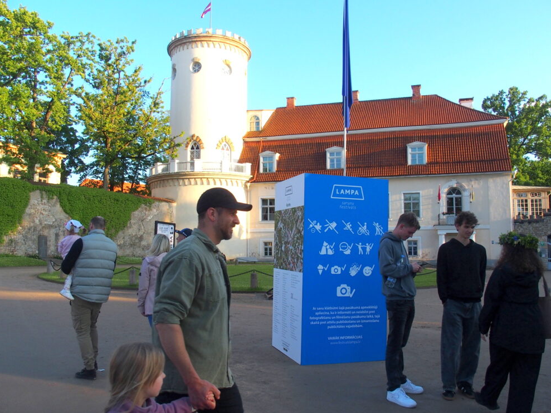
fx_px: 462
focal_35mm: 29
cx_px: 283
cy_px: 209
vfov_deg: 48.2
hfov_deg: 61.6
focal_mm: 6
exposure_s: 1/320
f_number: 3.5
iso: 100
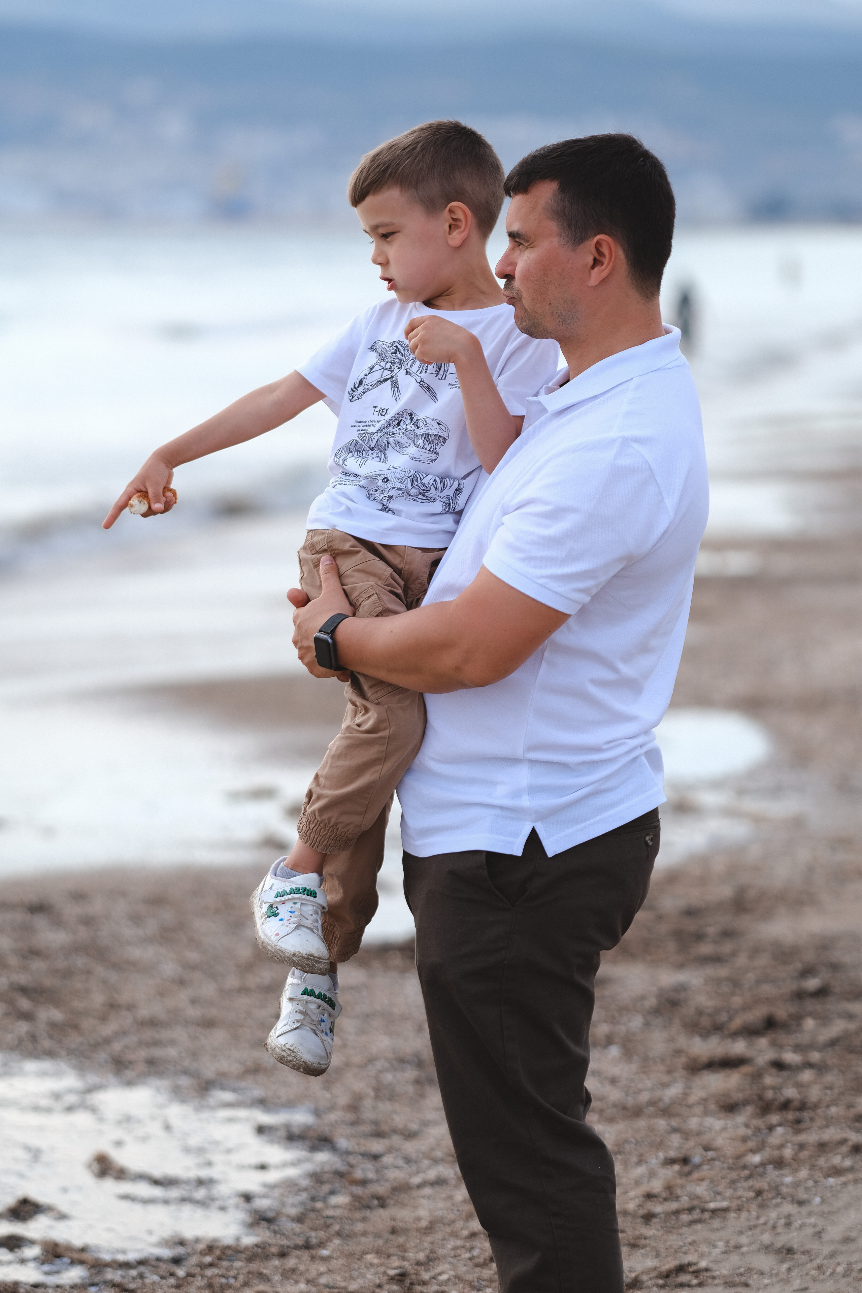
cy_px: 646
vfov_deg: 15.2
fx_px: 4848
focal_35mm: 135
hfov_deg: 10.2
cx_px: 431
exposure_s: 1/1250
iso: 160
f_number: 2
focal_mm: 90
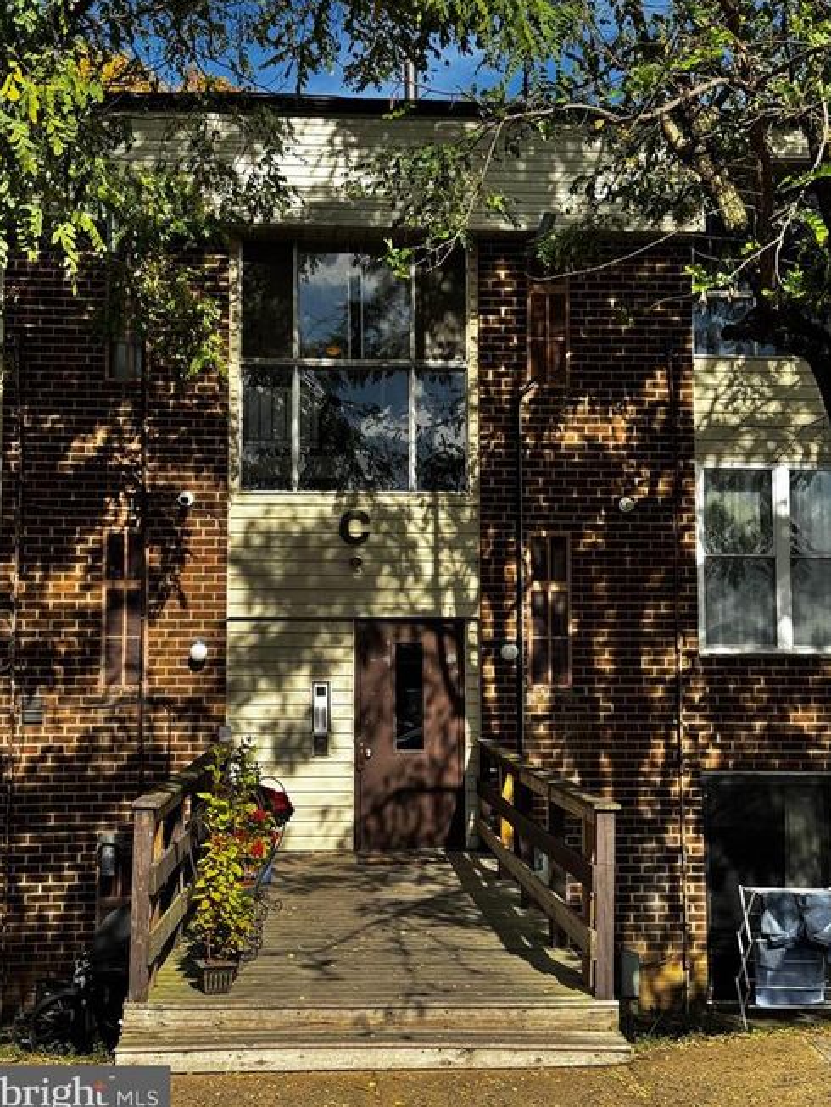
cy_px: 560
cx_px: 410
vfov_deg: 38.9
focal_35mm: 49
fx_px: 1568
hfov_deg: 29.7
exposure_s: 1/2833
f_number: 1.78
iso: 64
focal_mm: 6.76
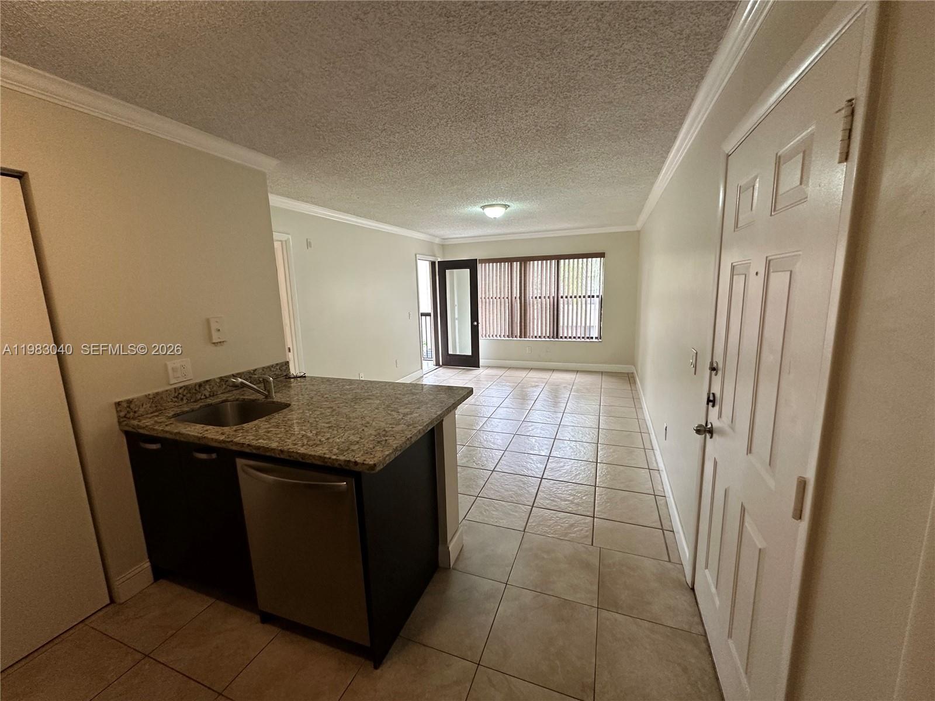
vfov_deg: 85.7
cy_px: 350
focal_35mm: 14
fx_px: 378
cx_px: 468
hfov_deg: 102.1
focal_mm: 2.22
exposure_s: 1/120
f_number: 2.2
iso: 320
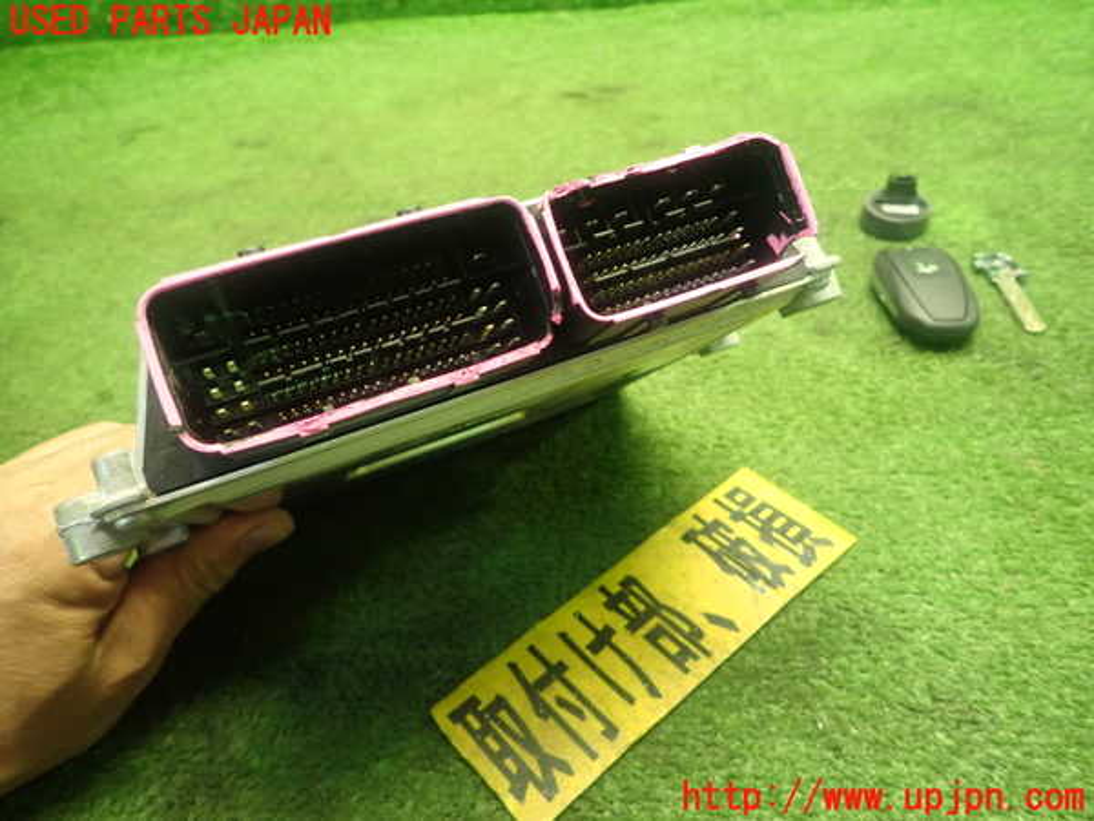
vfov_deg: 54.9
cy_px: 410
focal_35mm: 25
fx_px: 790
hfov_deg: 69.4
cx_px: 547
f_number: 2
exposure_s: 1/30
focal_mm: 4.5
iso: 320
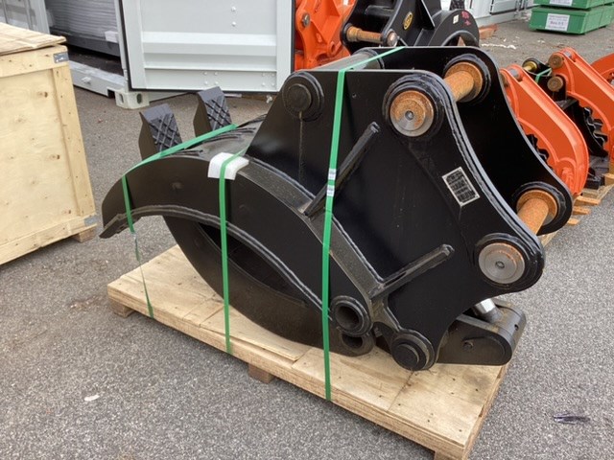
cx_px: 307
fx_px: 550
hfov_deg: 58.4
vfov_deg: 45.4
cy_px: 230
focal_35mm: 31
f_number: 2.4
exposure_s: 1/149
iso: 25
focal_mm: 3.3
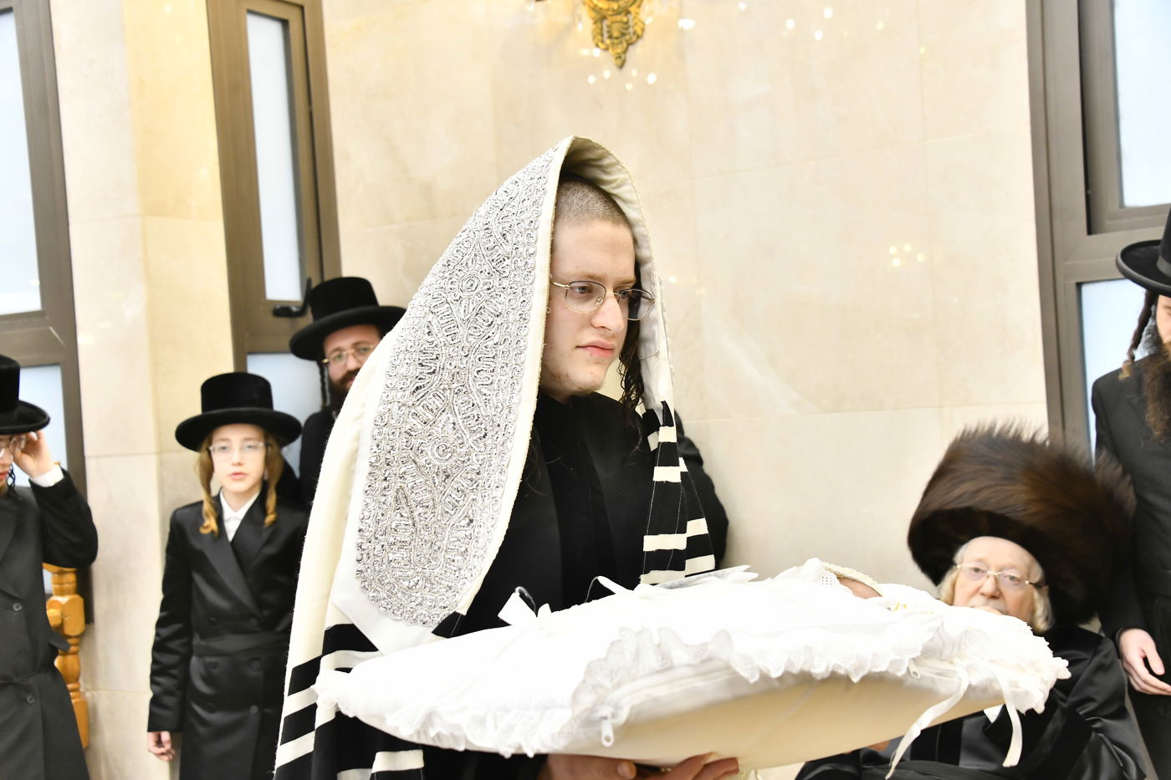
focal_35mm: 48
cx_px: 586
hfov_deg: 41.1
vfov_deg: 28.1
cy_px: 390
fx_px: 1561
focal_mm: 48
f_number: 5.6
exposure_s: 1/125
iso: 2000
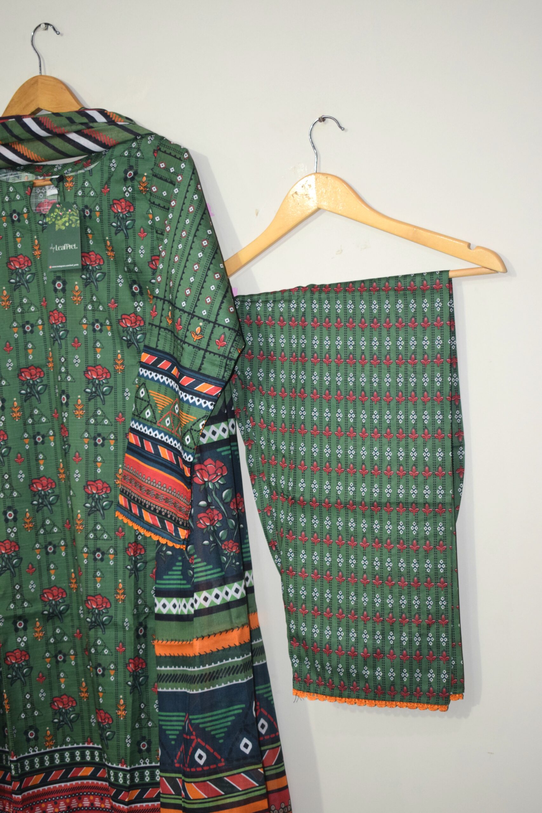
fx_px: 1287
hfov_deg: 23.8
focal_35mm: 57
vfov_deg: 35.1
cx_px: 271
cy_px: 406
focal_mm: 38
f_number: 4.8
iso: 1000
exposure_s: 1/60.2
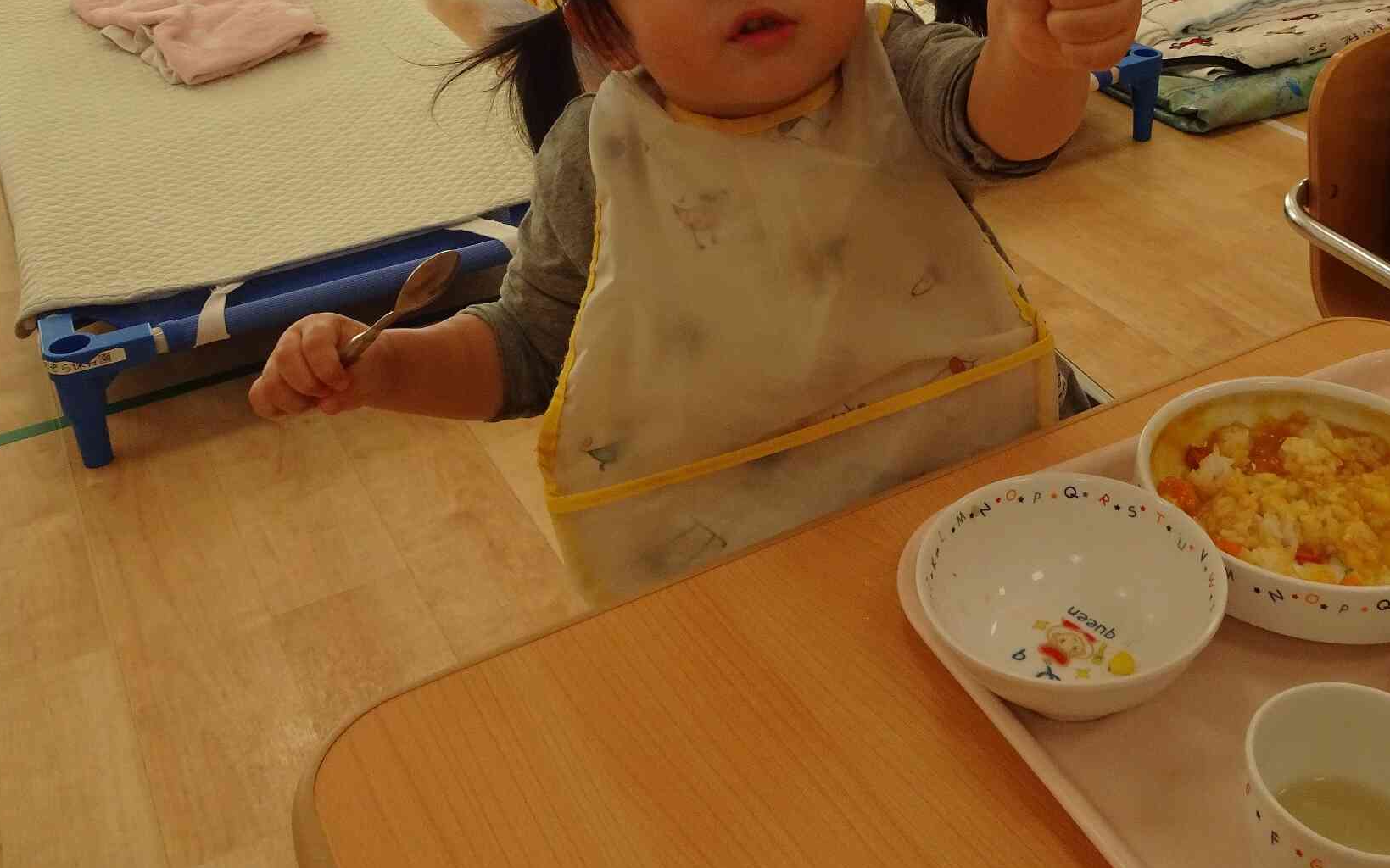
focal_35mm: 38
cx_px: 862
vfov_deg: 32.3
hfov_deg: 51.1
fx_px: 1439
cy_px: 123
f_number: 3.5
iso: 160
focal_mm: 4.1
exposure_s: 1/250
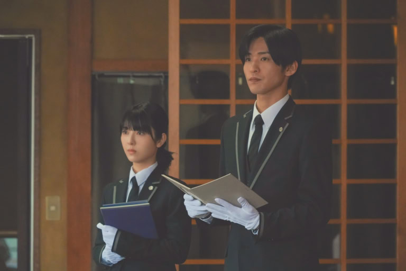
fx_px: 2706
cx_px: 203
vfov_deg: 5.7
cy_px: 136
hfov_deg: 8.6
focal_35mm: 240
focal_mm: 240
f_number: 8
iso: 3200
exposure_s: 1/100
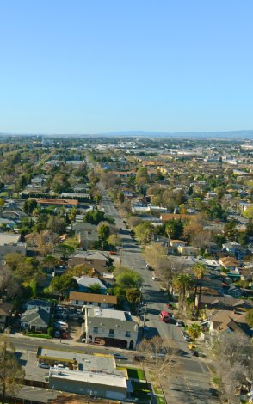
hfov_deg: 19.7
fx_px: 573
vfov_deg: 38.7
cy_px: 245
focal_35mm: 52
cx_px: -176
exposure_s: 1/160
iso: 100
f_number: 8
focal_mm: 24
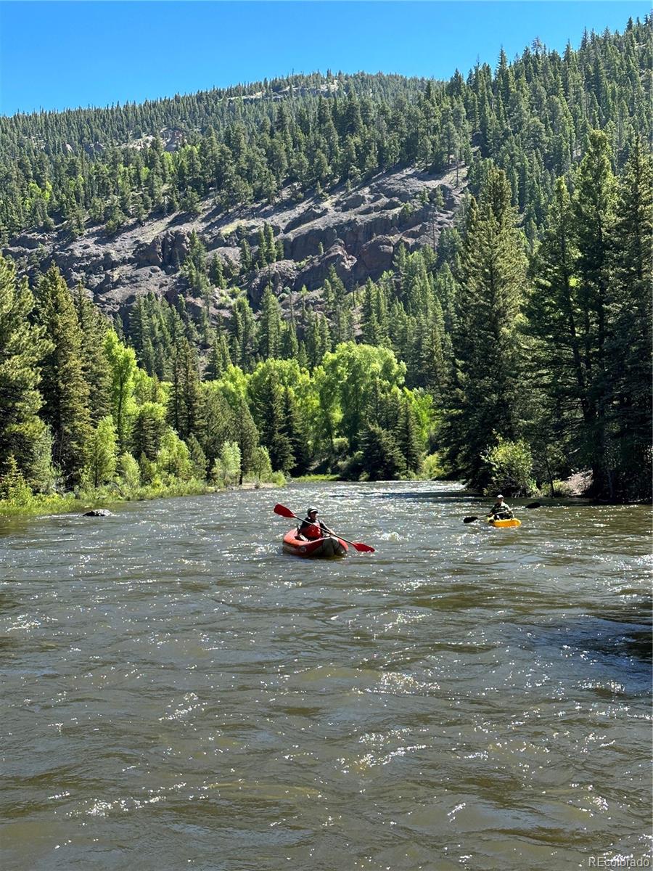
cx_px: 326
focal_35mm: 48
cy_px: 436
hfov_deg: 30.3
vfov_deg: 39.7
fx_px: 1207
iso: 64
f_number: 1.78
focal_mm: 6.86
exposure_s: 1/1289
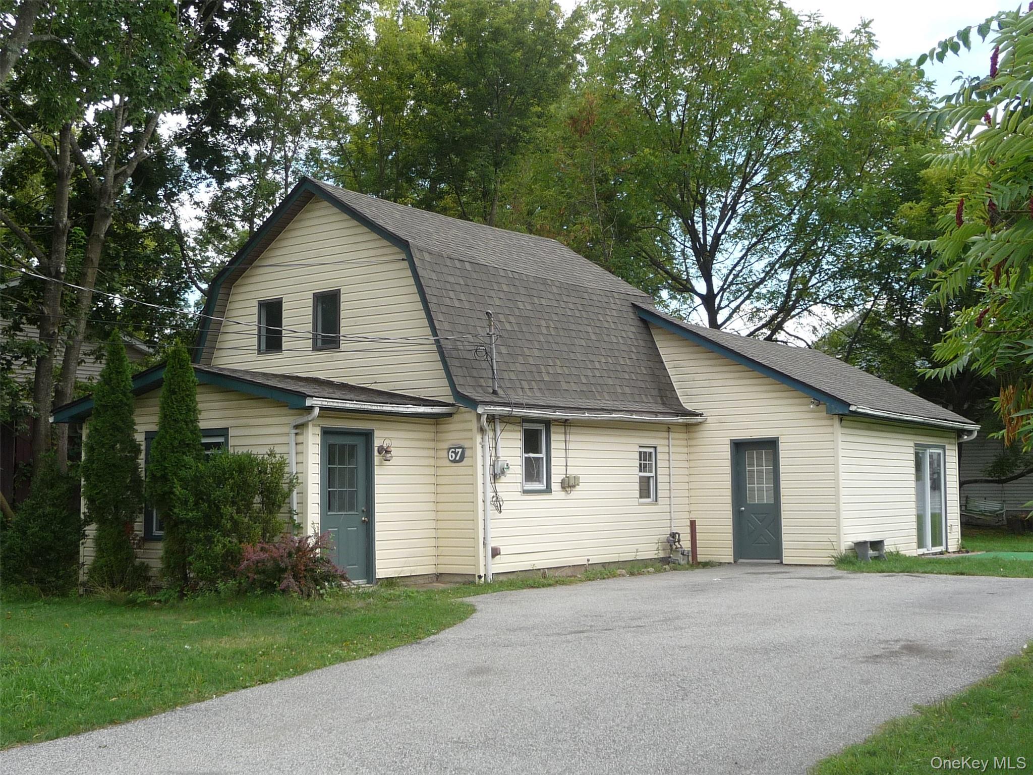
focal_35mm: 43
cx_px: 516
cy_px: 388
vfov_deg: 33.6
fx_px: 1283
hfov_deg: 43.9
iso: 100
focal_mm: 5.3
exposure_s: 1/320
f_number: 3.5
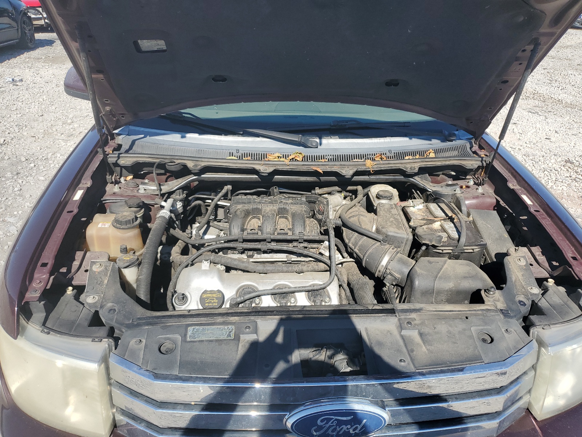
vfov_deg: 53.1
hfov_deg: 67.3
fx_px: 437
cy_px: 218
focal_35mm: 26
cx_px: 291
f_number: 1.5
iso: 50
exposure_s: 1/2000
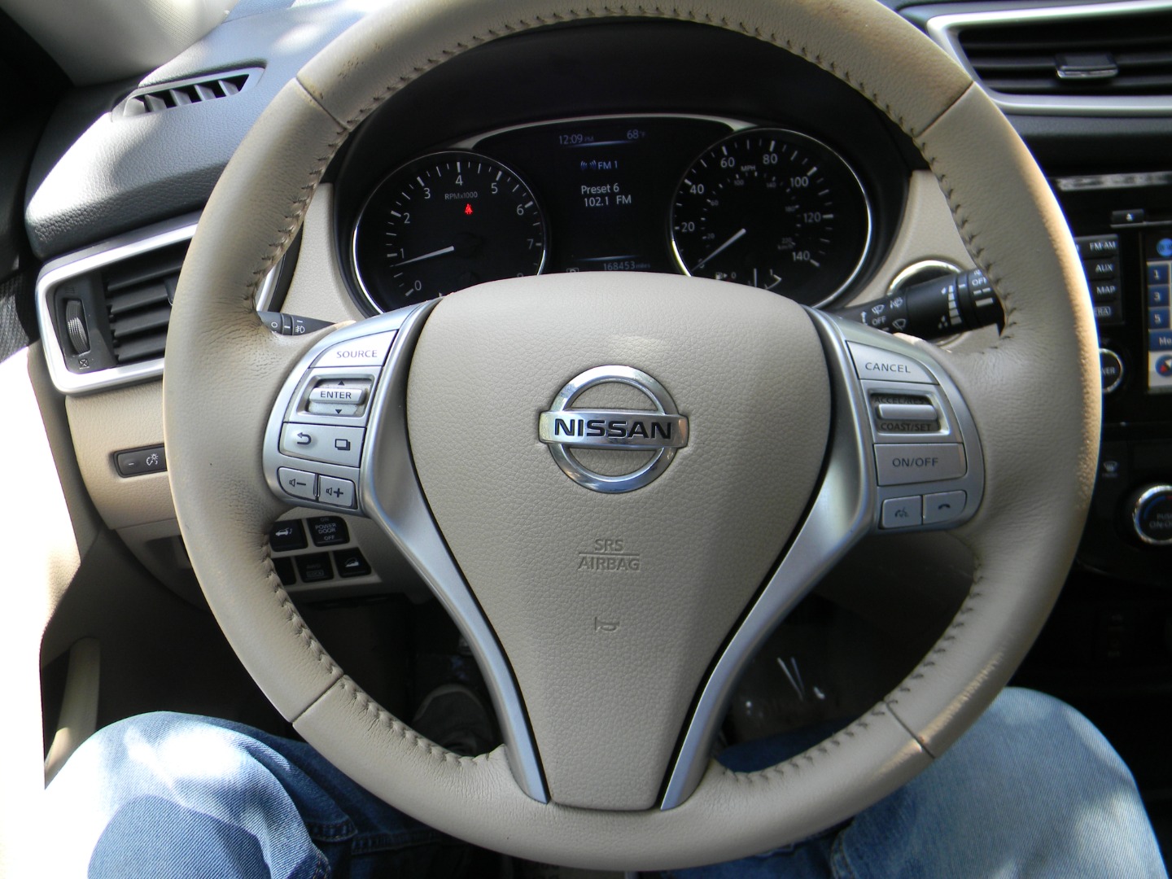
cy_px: 440
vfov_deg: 49.7
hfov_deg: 63.4
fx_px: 948
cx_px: 586
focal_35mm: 28
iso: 80
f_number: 3.5
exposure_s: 1/49.3
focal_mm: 5
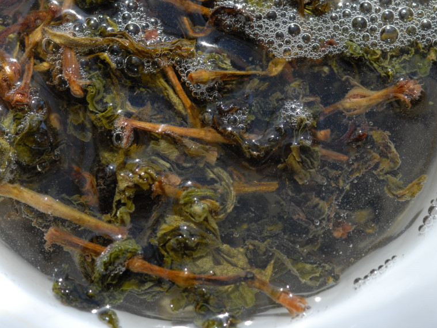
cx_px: 199
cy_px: 164
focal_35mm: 171
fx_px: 2153
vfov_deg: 8.7
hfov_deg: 11.6
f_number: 13
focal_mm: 105
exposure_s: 1/80
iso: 400
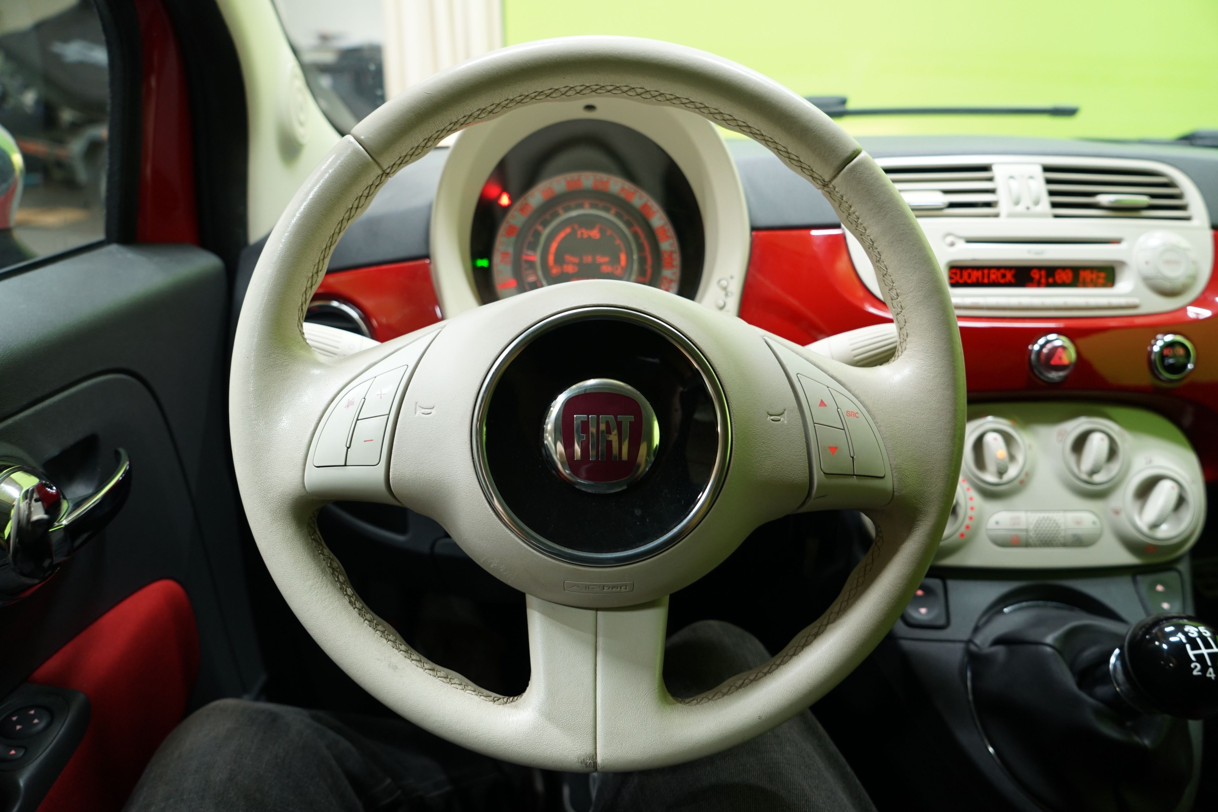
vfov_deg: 53.1
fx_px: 812
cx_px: 609
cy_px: 406
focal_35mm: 24
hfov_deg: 73.7
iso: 800
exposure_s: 1/20
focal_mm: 24
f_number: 4.5
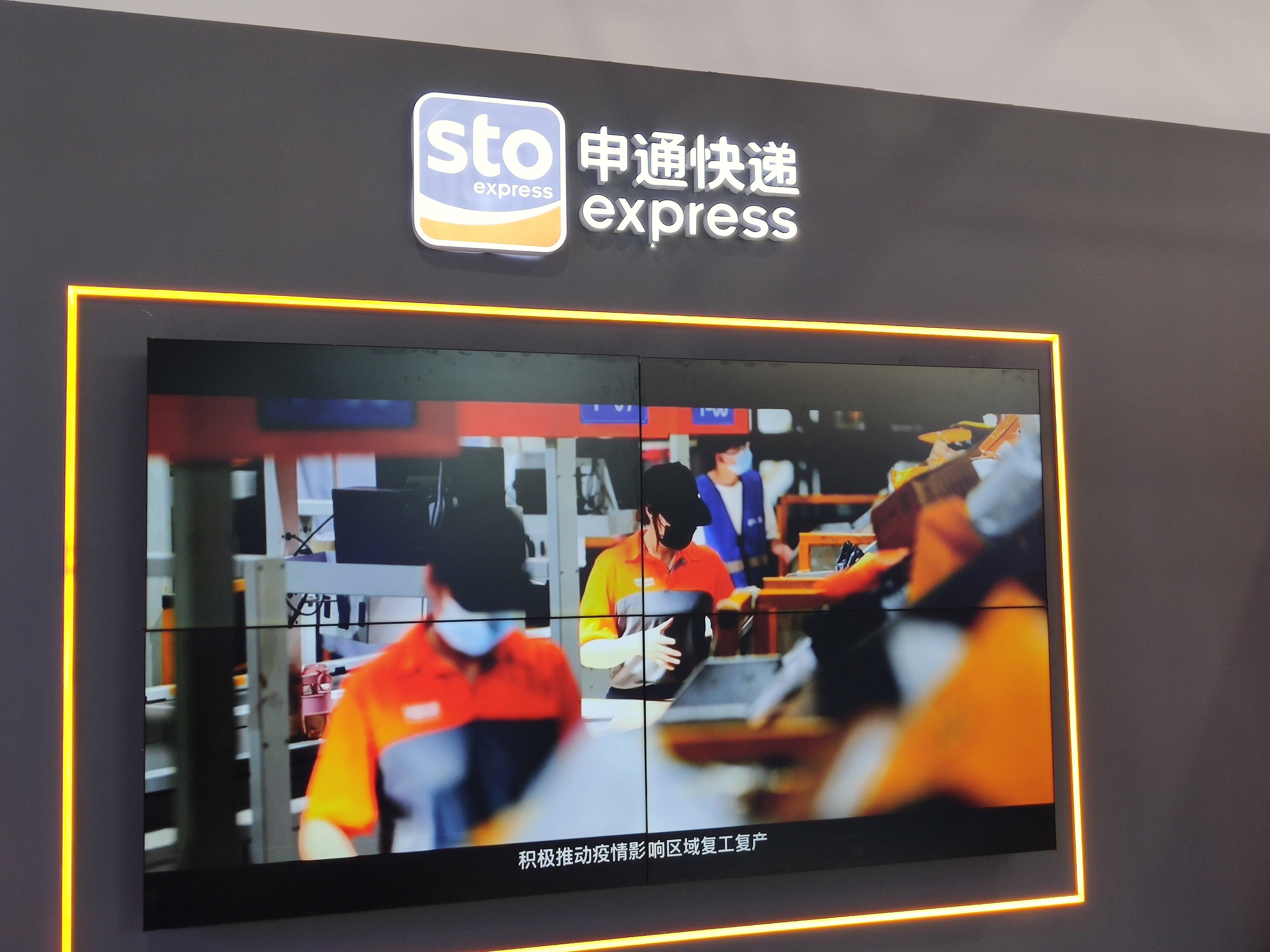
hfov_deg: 52.6
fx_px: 1284
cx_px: 635
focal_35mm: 35
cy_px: 476
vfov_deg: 40.7
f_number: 1.75
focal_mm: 4.75
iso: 126
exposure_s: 1/100
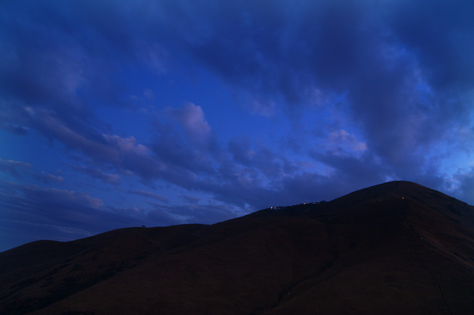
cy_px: 158
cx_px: 237
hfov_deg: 67.4
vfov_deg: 47.8
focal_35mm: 27
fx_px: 355
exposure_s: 3.2
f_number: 5.6
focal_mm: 18
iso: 100
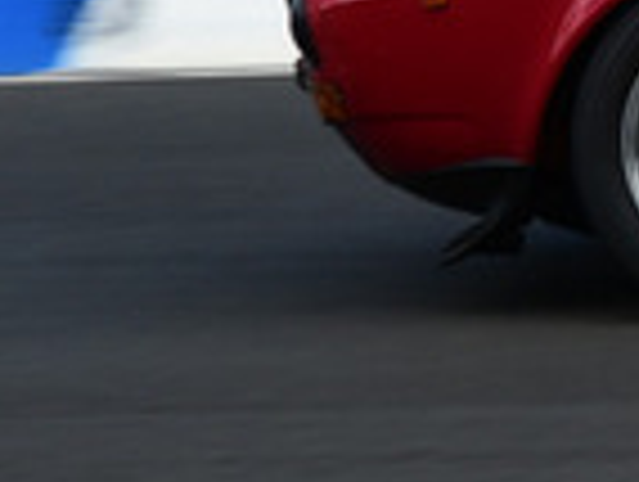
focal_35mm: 650
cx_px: 1688
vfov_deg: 2.3
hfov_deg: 3.0
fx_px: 12019
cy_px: -284
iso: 200
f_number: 8
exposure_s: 1/400
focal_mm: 80
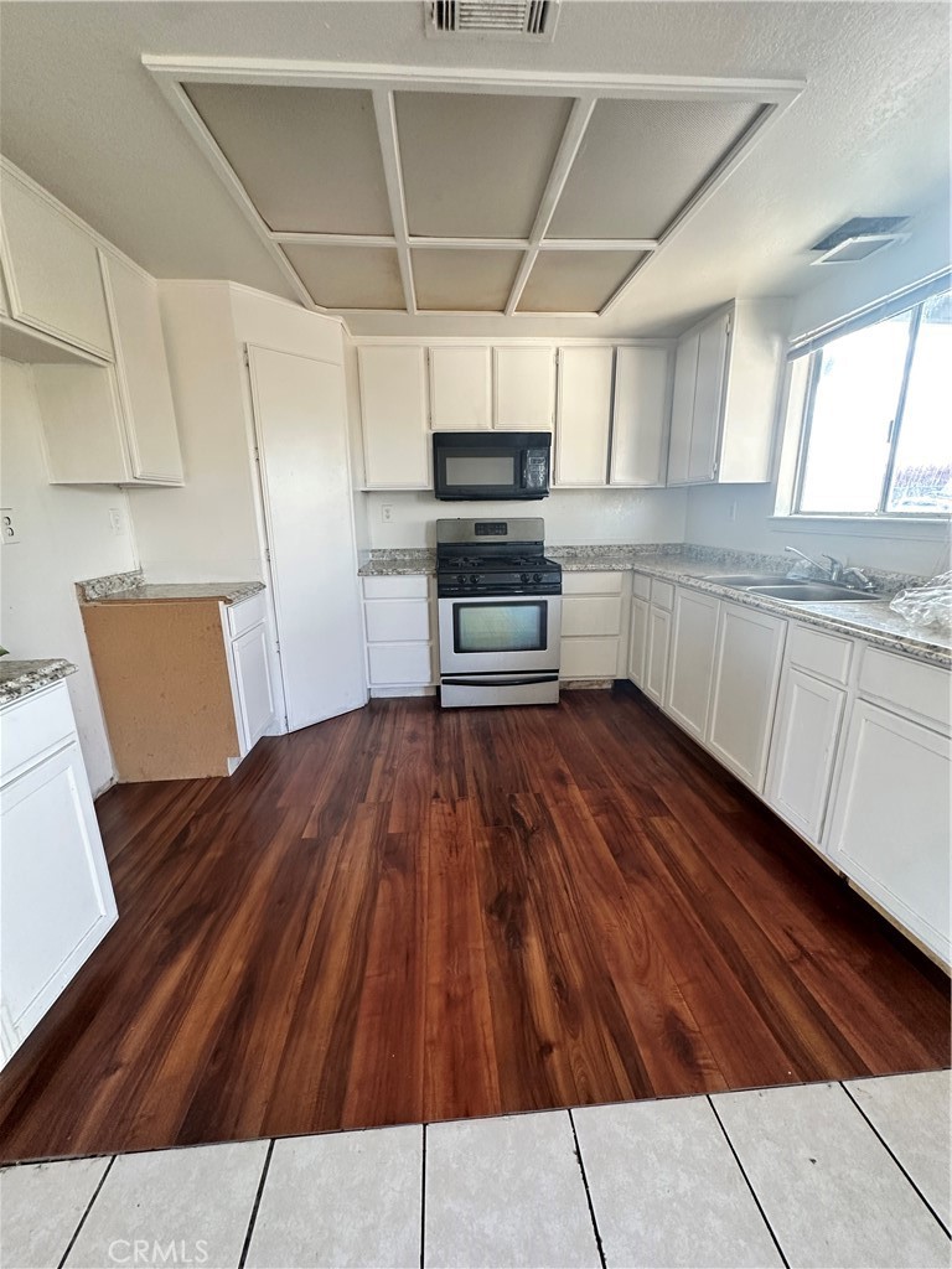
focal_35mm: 14
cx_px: 476
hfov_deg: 85.7
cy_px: 634
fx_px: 513
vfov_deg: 102.1
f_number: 2.2
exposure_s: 1/99
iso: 250
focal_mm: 2.22
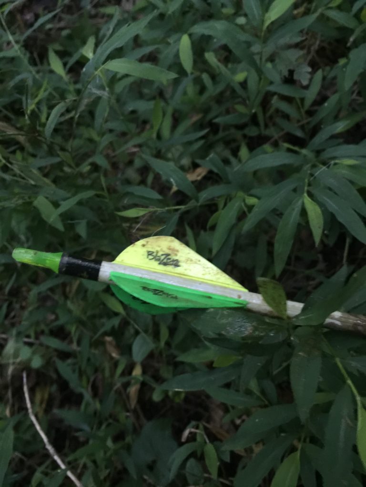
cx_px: 183
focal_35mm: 29
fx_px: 409
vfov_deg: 61.7
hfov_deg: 48.2
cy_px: 244
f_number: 2.2
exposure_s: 1/4
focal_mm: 4.15
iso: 160
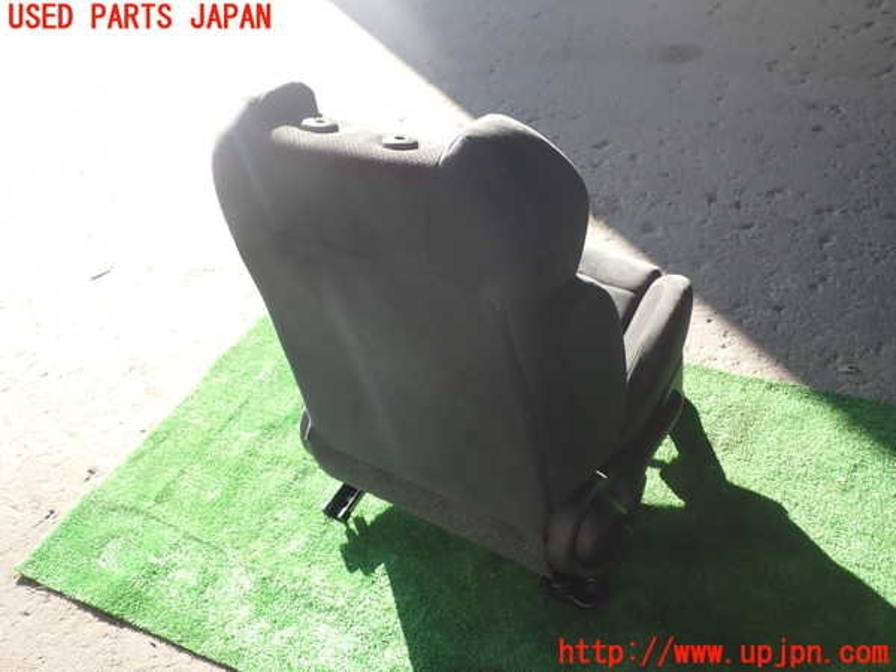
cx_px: 448
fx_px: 828
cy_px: 336
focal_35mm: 32
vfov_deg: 44.2
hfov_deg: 56.8
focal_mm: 5.79
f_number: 7.1
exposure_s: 1/30
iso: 100
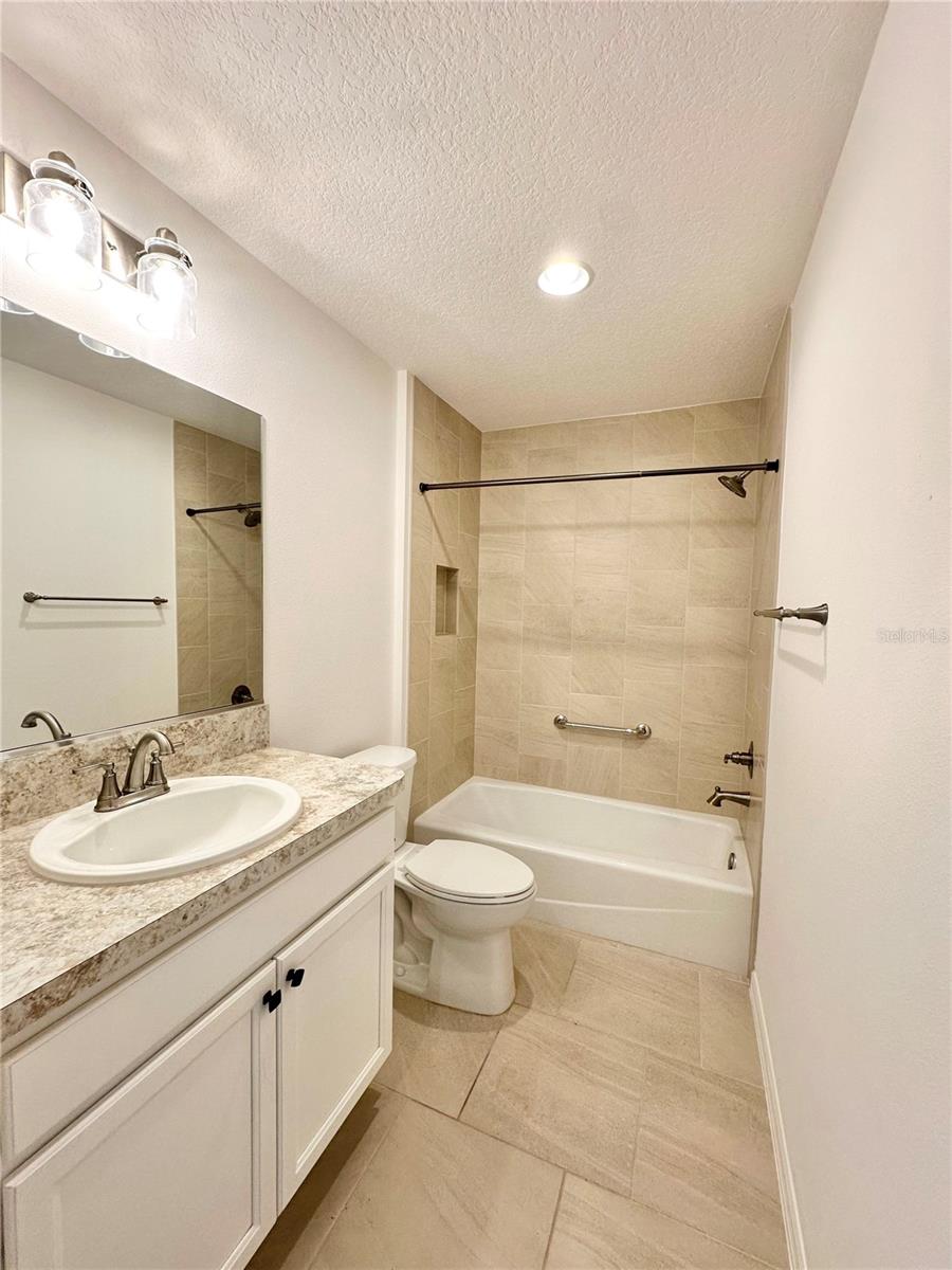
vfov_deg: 102.1
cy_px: 635
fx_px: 513
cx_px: 476
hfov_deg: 85.7
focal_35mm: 14
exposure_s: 1/120
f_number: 2.2
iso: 160
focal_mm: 2.22
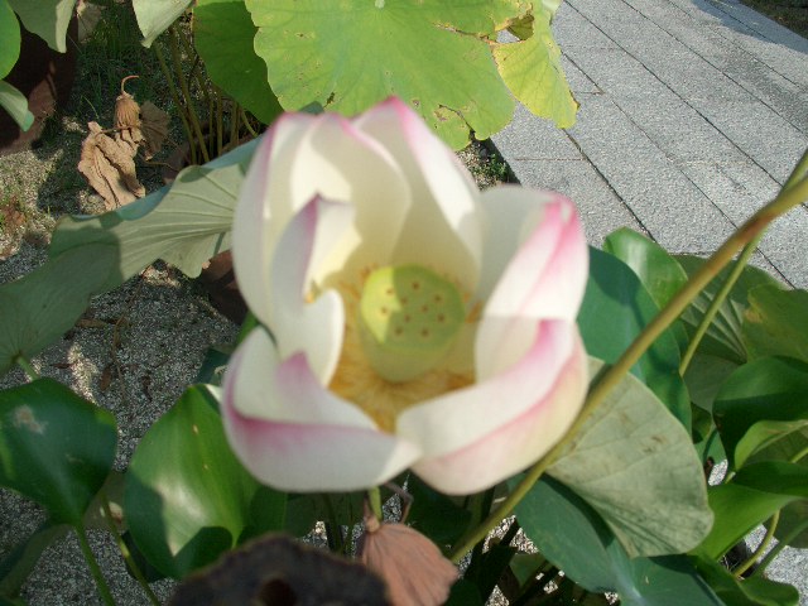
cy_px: 303
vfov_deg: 42.9
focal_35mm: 33
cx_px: 404
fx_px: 770
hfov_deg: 55.4
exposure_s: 1/500
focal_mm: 7.1
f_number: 4
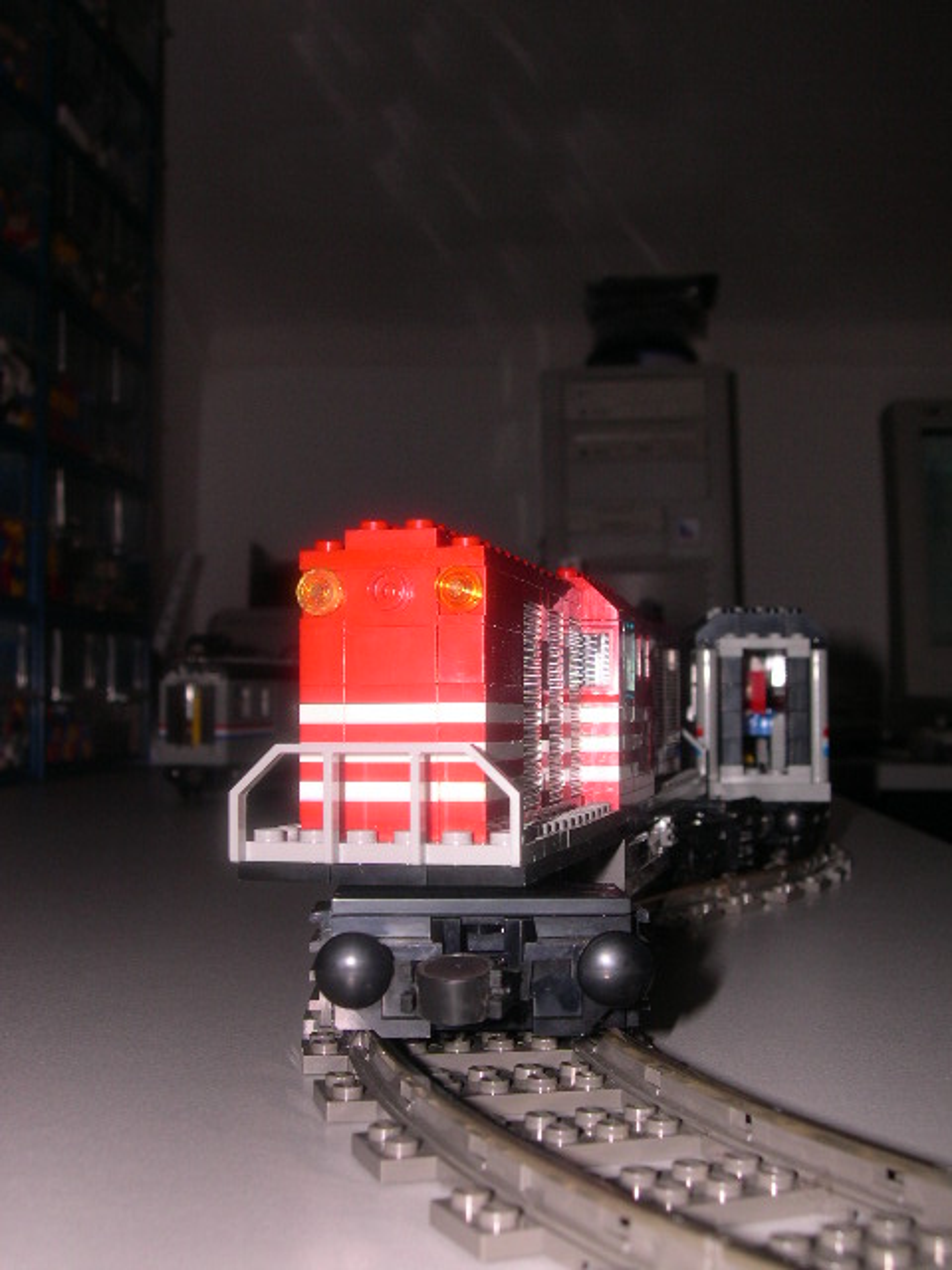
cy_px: 635
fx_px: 1540
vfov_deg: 44.8
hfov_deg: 34.3
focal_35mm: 42
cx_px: 476
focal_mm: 9
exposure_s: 1/60
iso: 100
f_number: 8
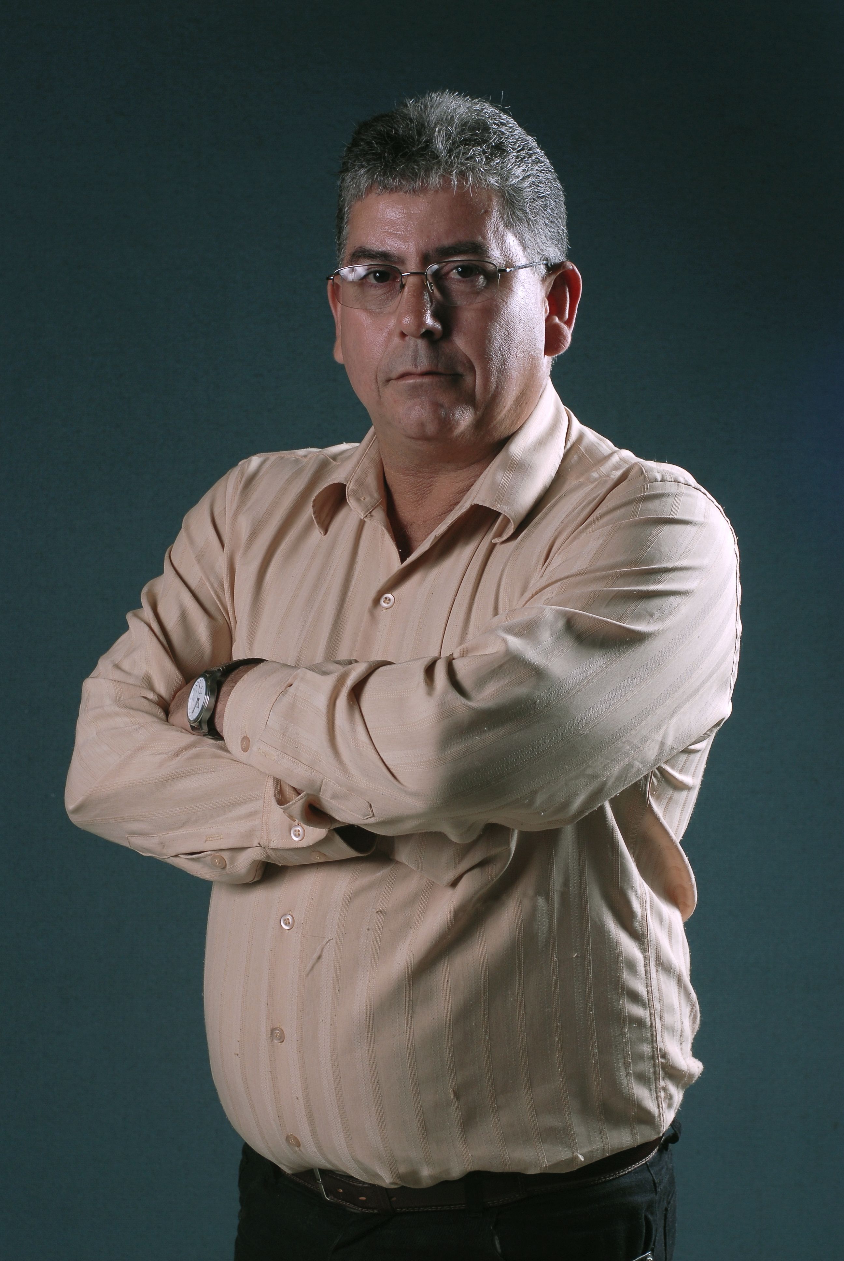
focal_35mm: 75
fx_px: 2630
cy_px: 630
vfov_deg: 27.0
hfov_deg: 18.2
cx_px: 422
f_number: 8
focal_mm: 50
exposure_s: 1/60
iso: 200
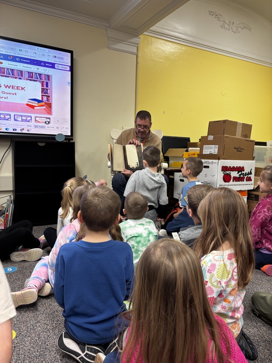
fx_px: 272
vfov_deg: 67.3
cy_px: 182
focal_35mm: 26
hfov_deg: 53.1
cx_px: 136
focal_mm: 5.96
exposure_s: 1/60
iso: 160
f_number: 1.6
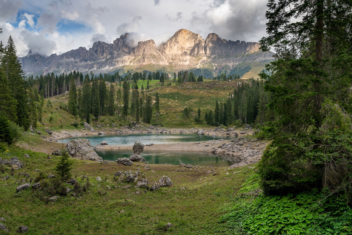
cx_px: 176
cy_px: 118
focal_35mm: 30
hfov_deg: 61.9
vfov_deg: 43.6
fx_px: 293
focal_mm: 30
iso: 100
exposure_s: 1/160
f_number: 9
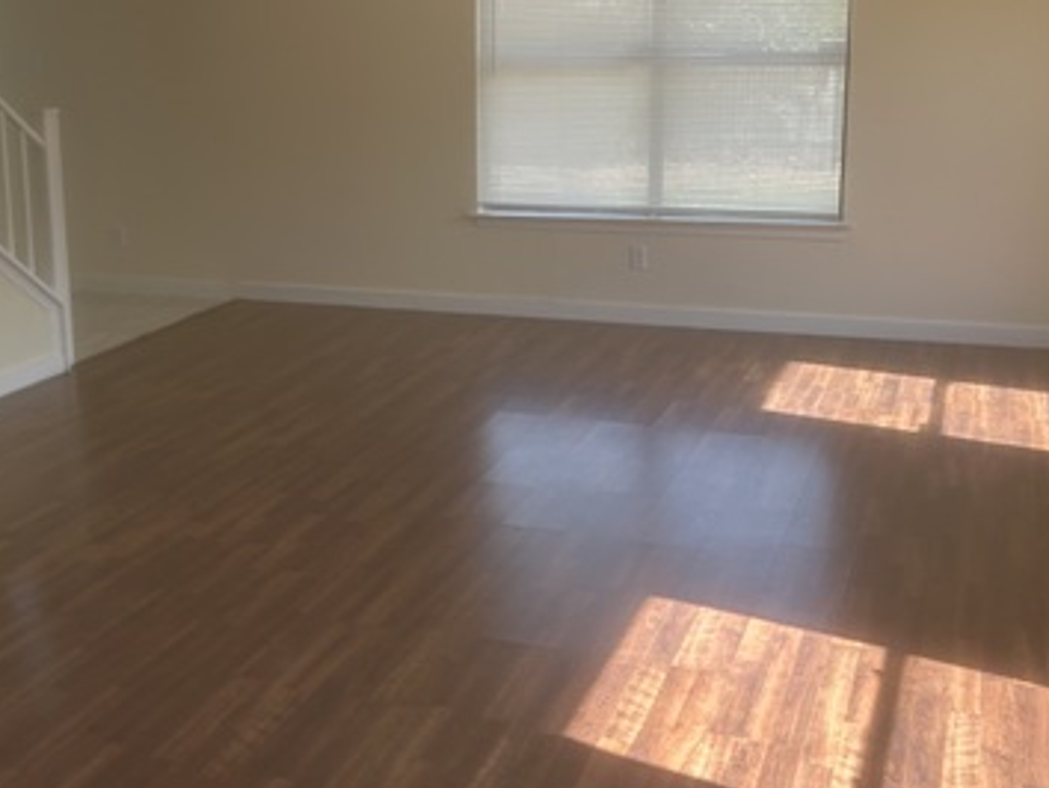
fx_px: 1425
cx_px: 359
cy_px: 355
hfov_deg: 40.0
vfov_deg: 30.9
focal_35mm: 47
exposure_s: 1/121
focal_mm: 5.7
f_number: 1.5
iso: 32
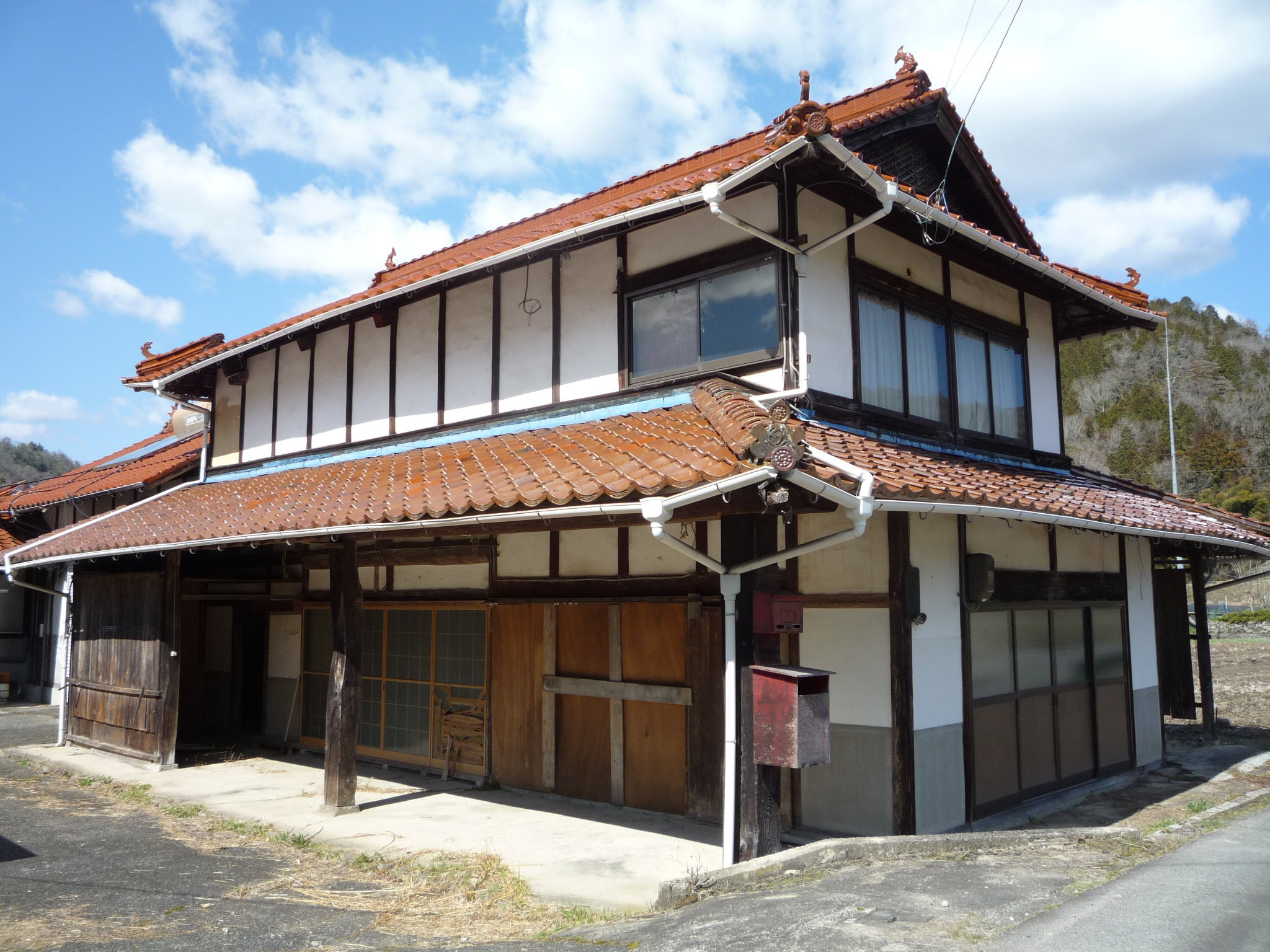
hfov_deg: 60.0
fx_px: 1101
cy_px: 476
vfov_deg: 46.8
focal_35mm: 30
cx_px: 635
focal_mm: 5.2
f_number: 4
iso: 100
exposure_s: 1/400
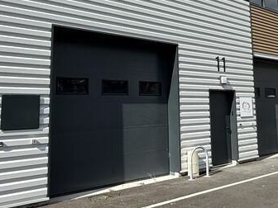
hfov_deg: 45.2
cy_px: 72
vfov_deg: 35.7
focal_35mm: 40
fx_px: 321
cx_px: 209
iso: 50
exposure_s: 1/1848
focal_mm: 2.22
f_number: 2.2
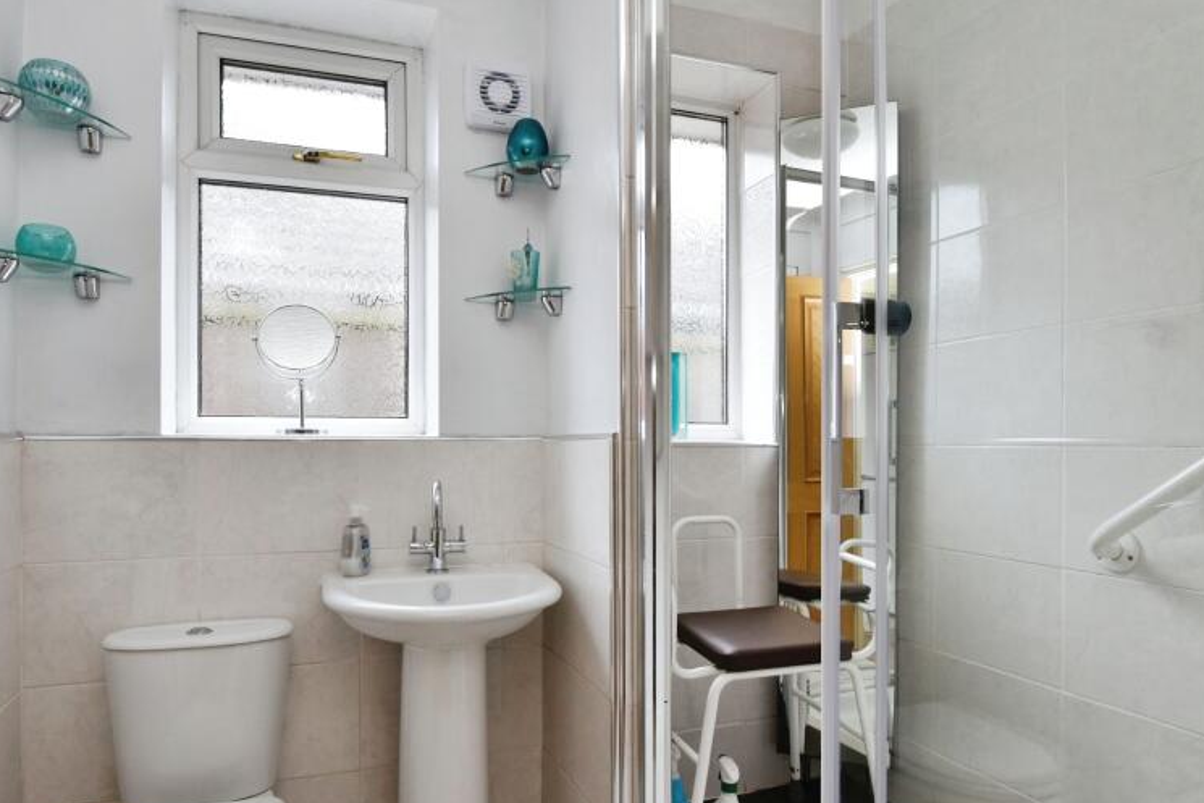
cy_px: 442
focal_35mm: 22
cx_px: 579
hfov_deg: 78.5
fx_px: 736
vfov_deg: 57.1
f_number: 6.3
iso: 500
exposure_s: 1/20
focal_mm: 16
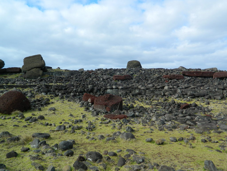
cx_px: 114
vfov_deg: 45.4
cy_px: 86
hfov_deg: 58.4
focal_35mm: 31
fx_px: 203
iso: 80
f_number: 3.2
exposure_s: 1/640
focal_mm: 5.6
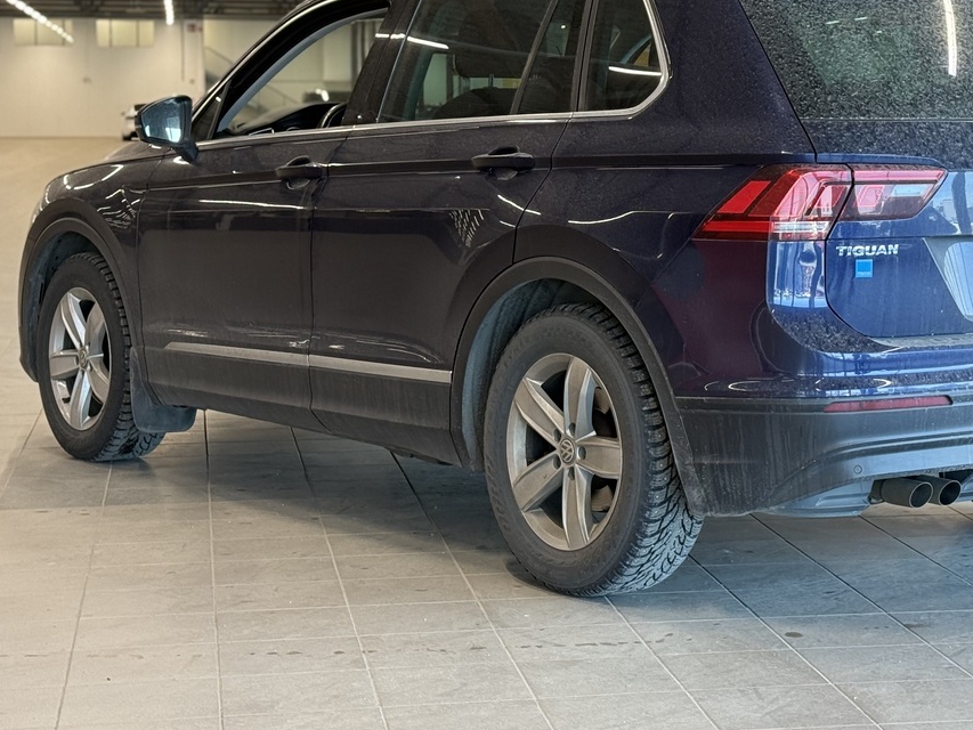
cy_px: 200
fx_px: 2277
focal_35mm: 81
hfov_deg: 24.0
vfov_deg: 18.1
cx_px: 644
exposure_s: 1/91
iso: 200
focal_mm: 6.76
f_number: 1.78
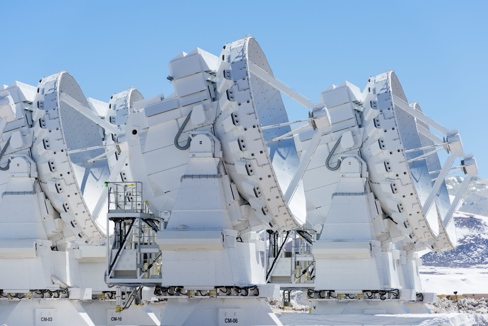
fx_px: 2712
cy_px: 163
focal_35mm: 200
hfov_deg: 10.3
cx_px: 244
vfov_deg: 6.9
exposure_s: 1/400
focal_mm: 200
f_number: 8
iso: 100
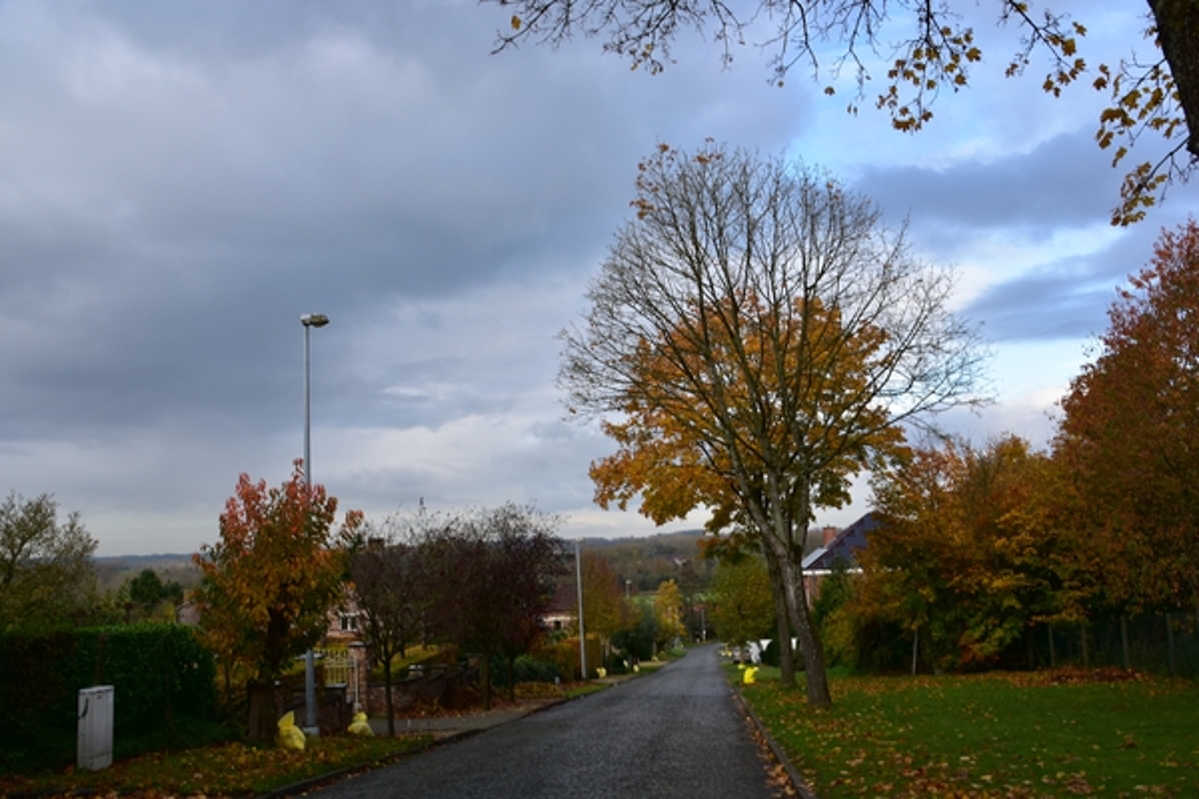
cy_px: 400
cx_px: 600
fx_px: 1049
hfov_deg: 59.5
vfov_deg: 41.7
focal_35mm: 32
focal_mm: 21
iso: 200
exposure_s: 1/125
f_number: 11
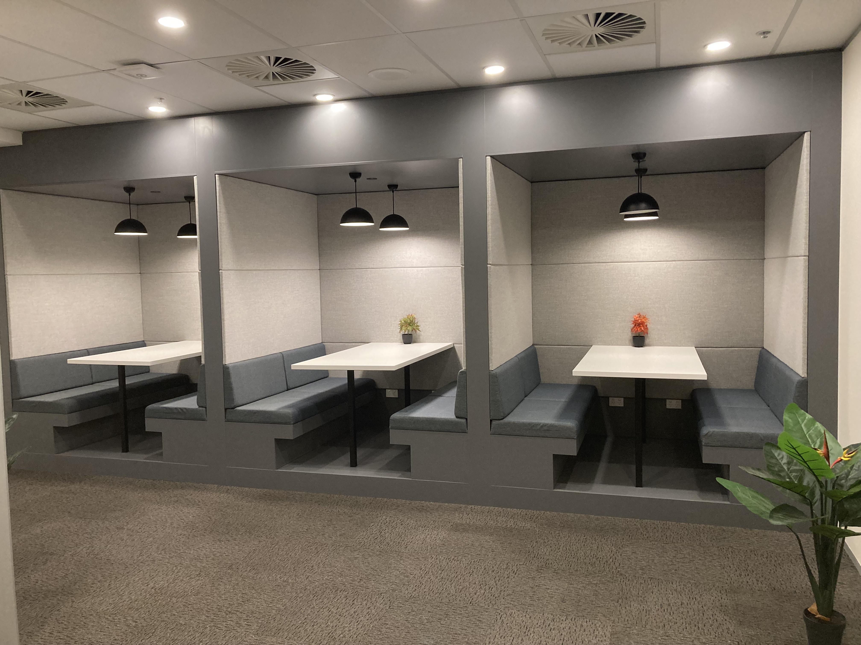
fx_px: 696
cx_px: 430
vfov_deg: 49.7
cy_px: 322
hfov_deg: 63.4
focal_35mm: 28
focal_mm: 3.99
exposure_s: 1/50
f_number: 1.8
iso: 160
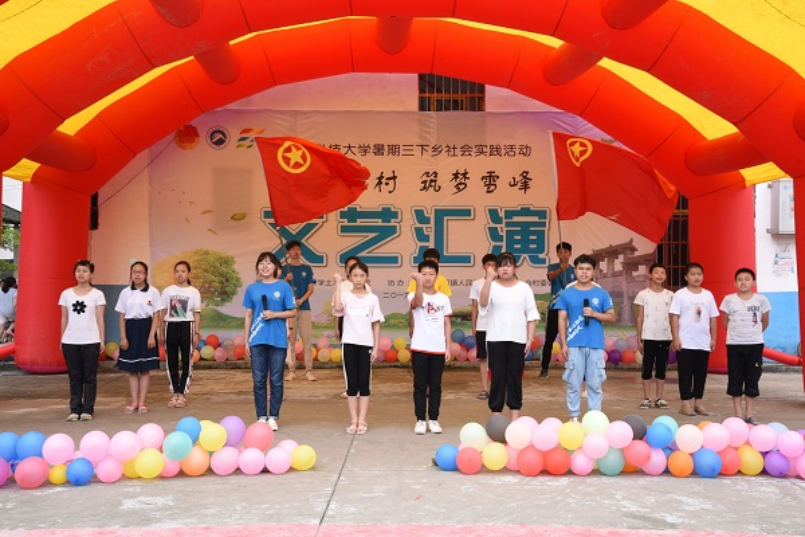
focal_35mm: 48
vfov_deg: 28.1
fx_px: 1073
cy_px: 268
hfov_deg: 41.1
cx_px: 402
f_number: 9
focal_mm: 48
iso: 200
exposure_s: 1/160
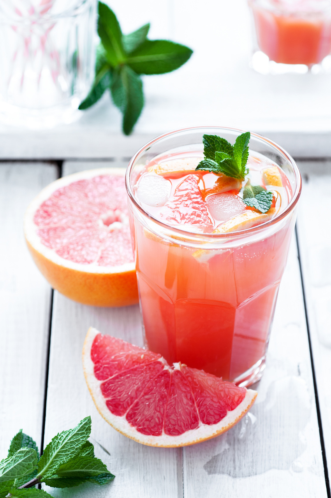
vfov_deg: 22.6
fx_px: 1245
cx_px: 166
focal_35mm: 90
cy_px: 249
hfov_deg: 15.1
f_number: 6.3
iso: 100
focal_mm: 60
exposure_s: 1/8
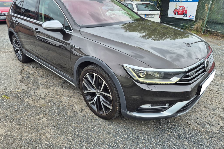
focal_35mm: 24
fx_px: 149
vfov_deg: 53.1
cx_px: 112
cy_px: 69
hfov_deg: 73.8
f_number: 1.8
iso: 25
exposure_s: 1/255
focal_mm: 5.4
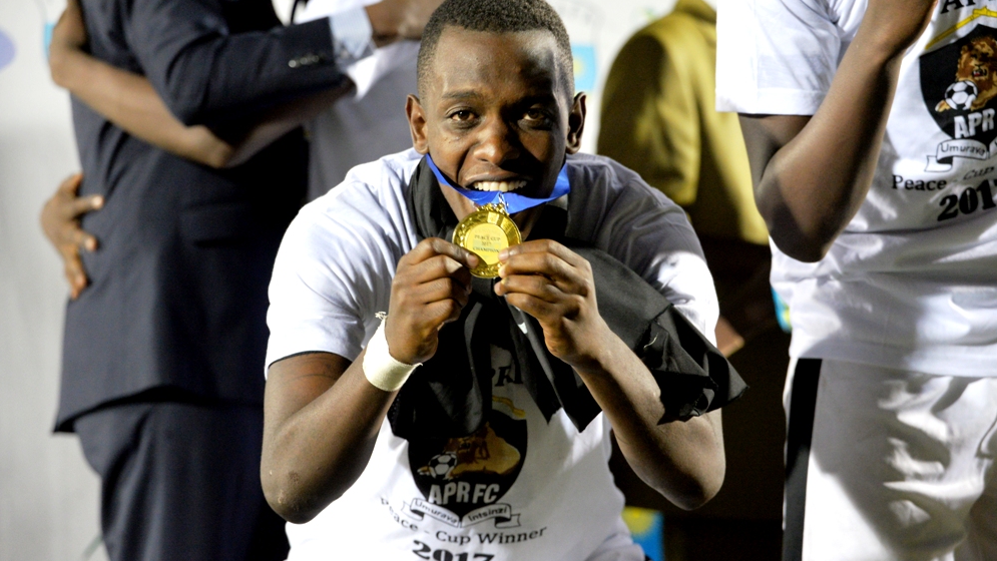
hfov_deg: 12.0
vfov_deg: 6.8
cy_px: 275
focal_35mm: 179
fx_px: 4733
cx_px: 499
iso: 3200
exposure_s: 1/250
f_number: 5.6
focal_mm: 170
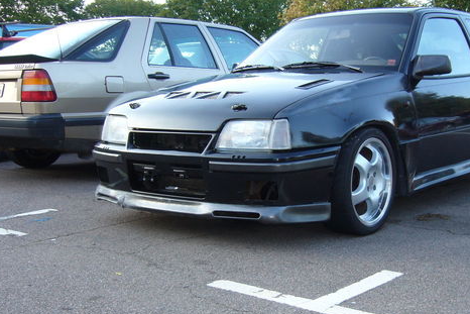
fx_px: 653
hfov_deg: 39.4
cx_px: 278
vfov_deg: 27.0
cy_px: 181
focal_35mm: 50
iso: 80
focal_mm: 5.8
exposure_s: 1/80
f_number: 2.8
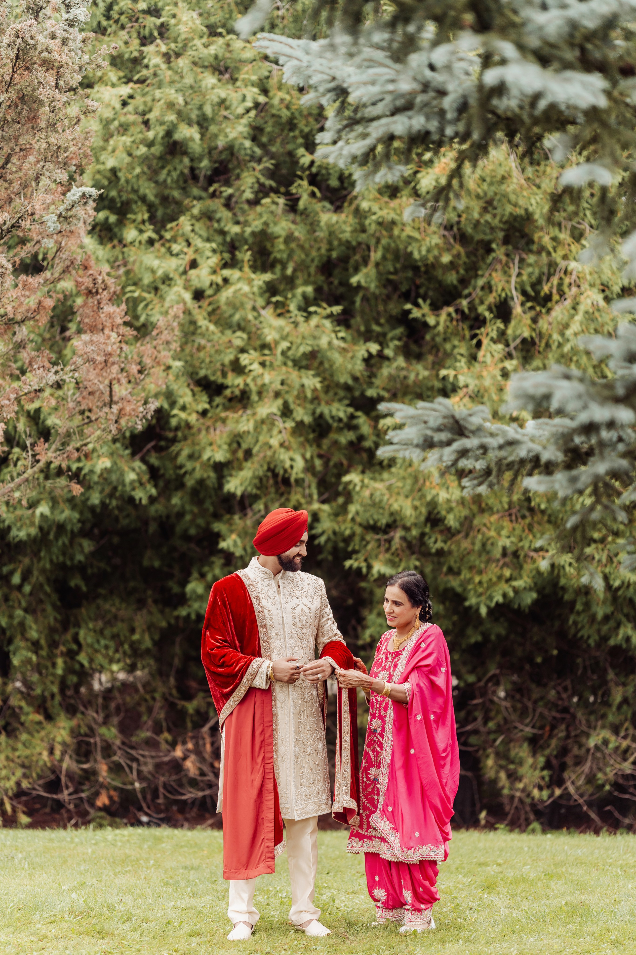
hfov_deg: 16.1
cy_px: 478
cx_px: 318
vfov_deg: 23.9
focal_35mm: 85
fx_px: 2252
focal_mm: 85
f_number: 1.4
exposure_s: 1/640
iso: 125
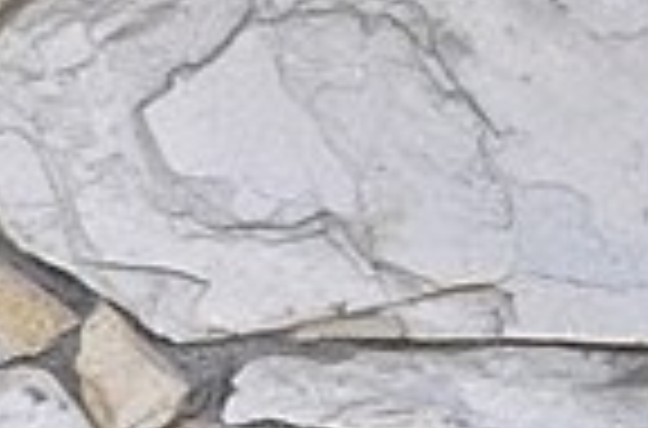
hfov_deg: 11.3
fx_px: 1920
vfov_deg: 12.7
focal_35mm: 107
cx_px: -1305
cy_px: 135
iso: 200
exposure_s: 1/60
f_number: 10
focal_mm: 10
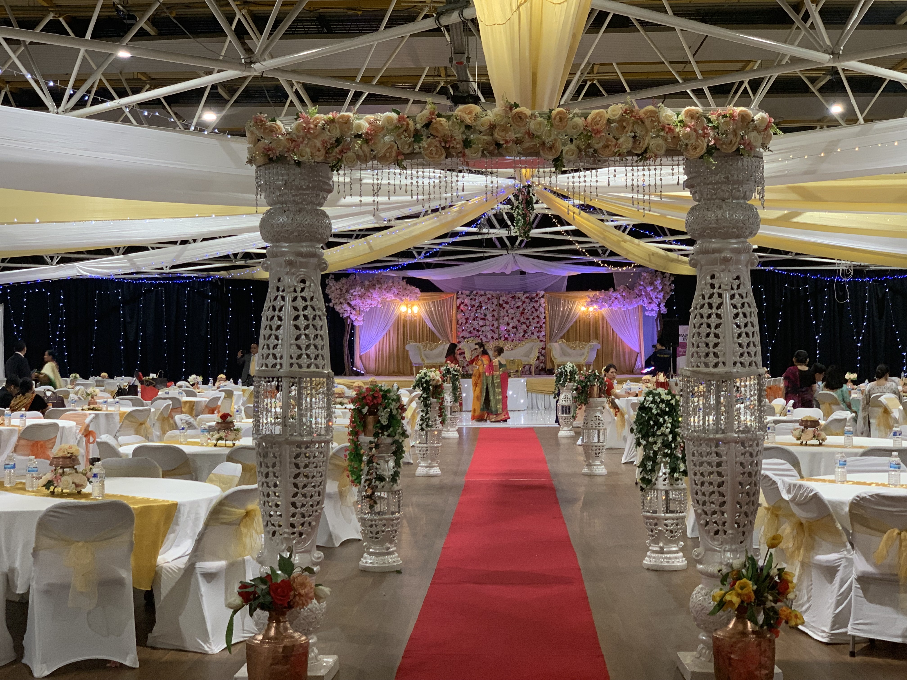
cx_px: 454
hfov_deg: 36.8
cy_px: 340
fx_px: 1362
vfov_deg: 28.0
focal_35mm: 52
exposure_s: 1/49
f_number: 2.4
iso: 125
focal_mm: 6
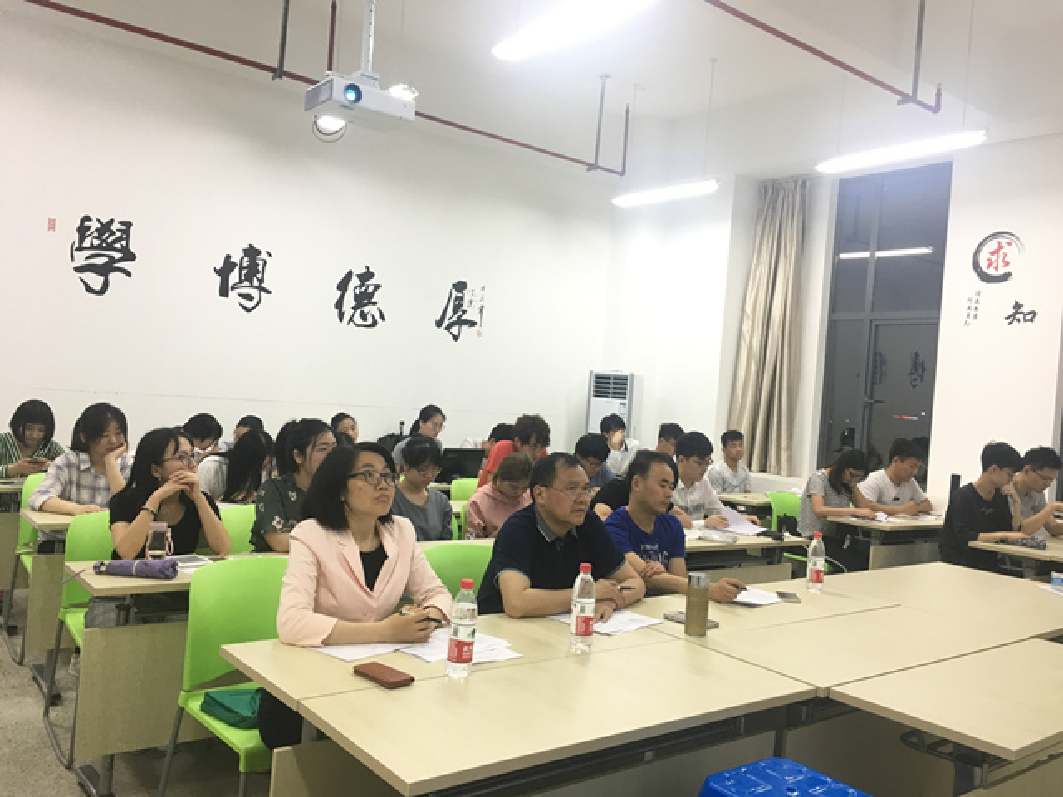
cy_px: 398
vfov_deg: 48.2
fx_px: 891
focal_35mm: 29
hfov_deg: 61.7
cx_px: 532
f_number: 2.2
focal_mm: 4.15
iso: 100
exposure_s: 1/33
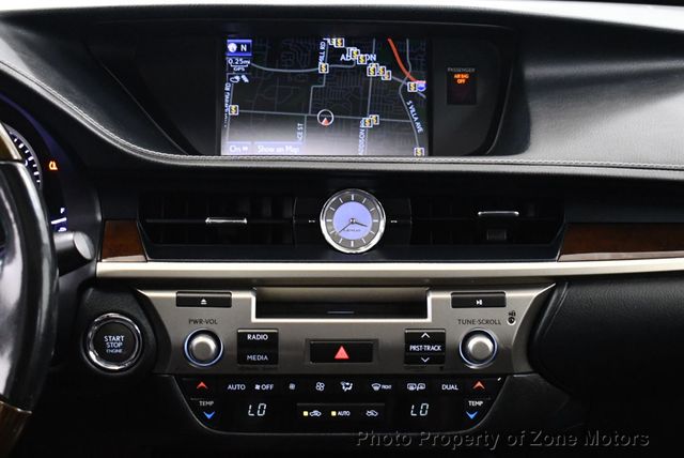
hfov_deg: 26.6
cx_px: 342
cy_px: 229
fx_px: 1445
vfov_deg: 18.0
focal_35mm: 76
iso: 5000
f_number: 4.8
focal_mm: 38
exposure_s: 1/60
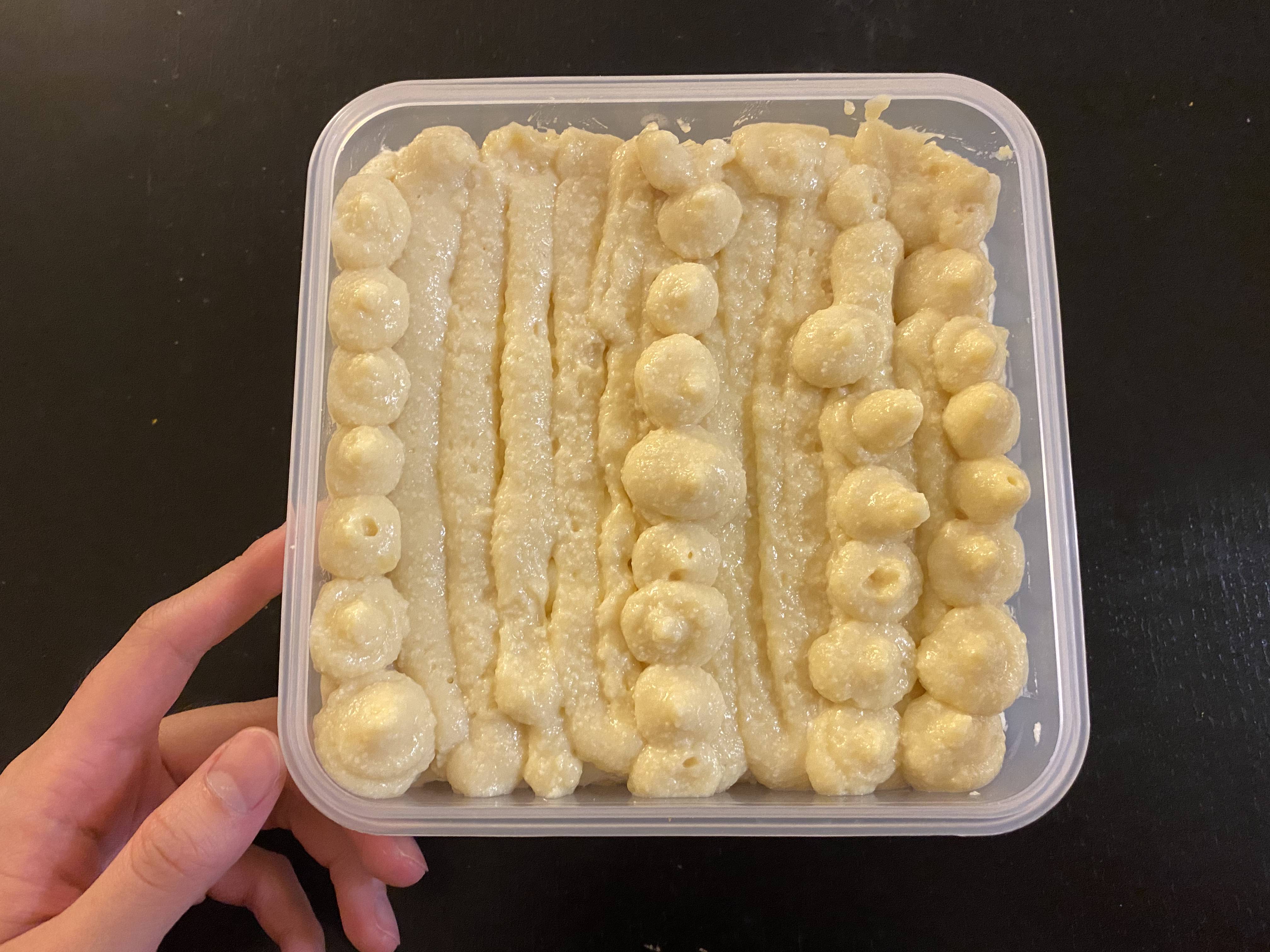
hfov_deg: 67.3
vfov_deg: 53.1
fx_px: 954
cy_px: 476
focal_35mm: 26
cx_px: 635
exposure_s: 1/40
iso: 500
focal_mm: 4.25
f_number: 1.8
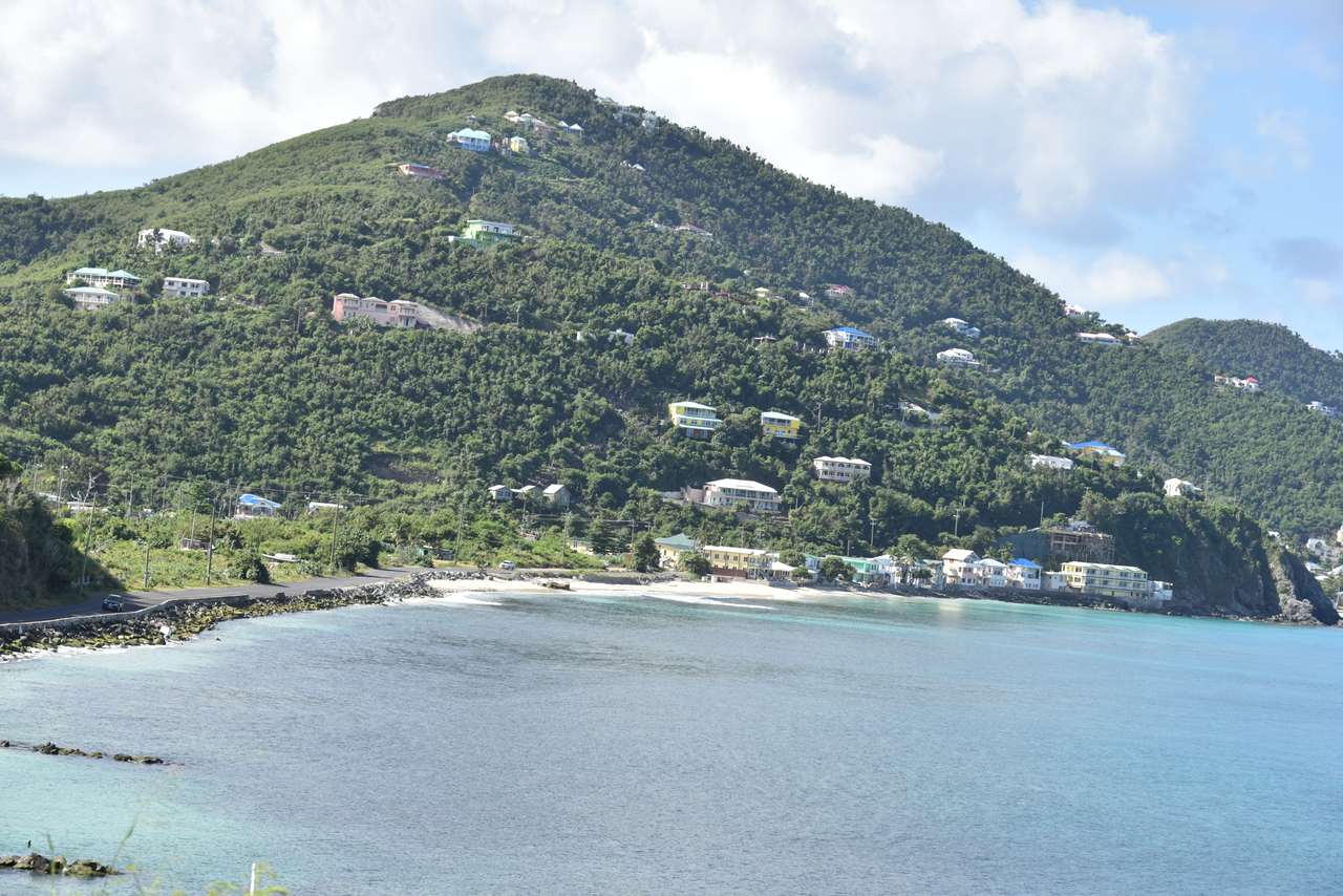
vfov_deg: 16.1
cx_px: 672
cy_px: 448
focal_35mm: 85
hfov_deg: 23.9
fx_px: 3171
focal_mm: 85
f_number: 7.1
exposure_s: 1/200
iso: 100
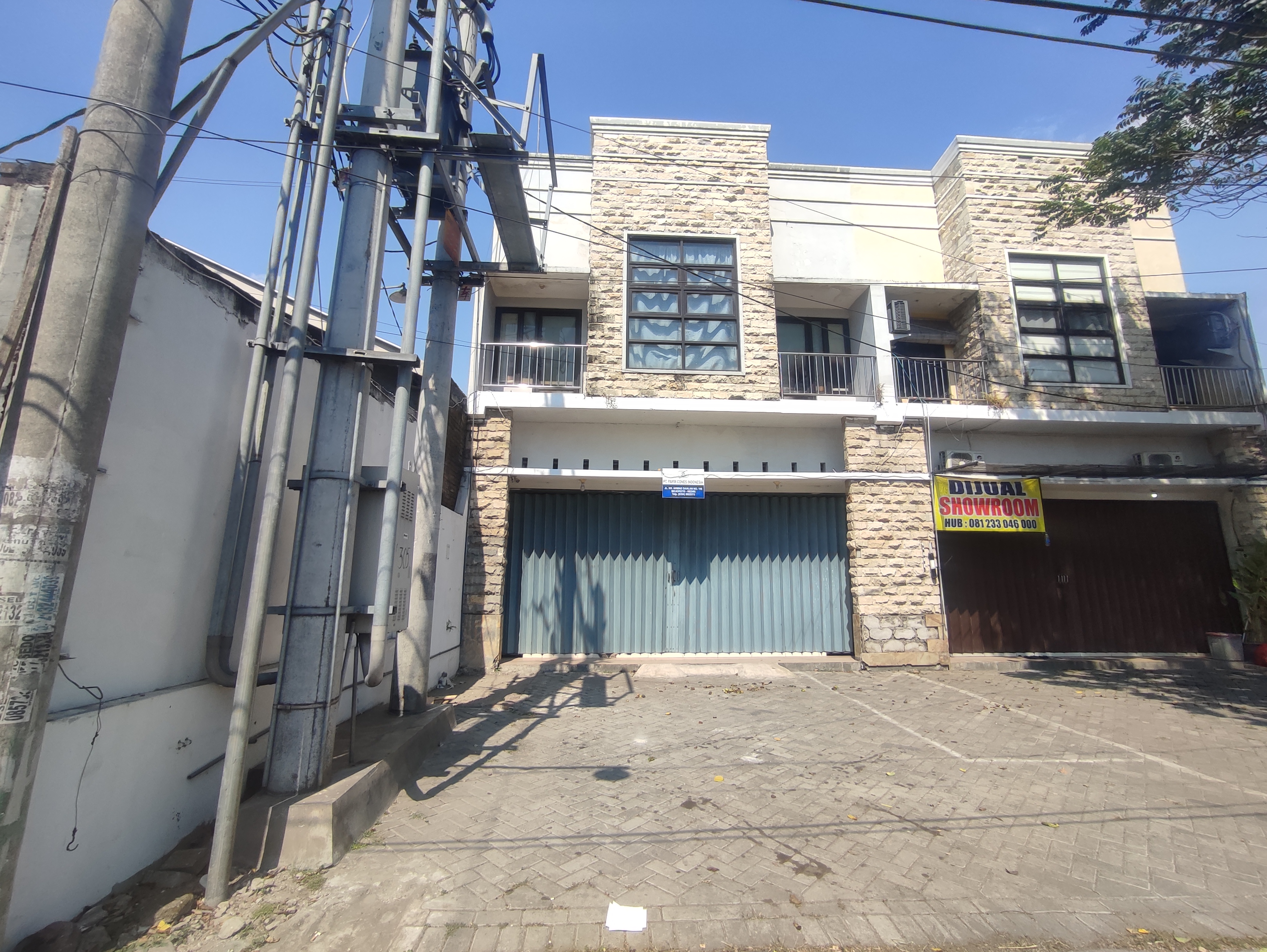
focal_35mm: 16
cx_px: 634
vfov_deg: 78.2
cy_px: 476
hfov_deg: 94.5
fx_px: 586
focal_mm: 1.65
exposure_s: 1/1073
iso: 50
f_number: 2.2
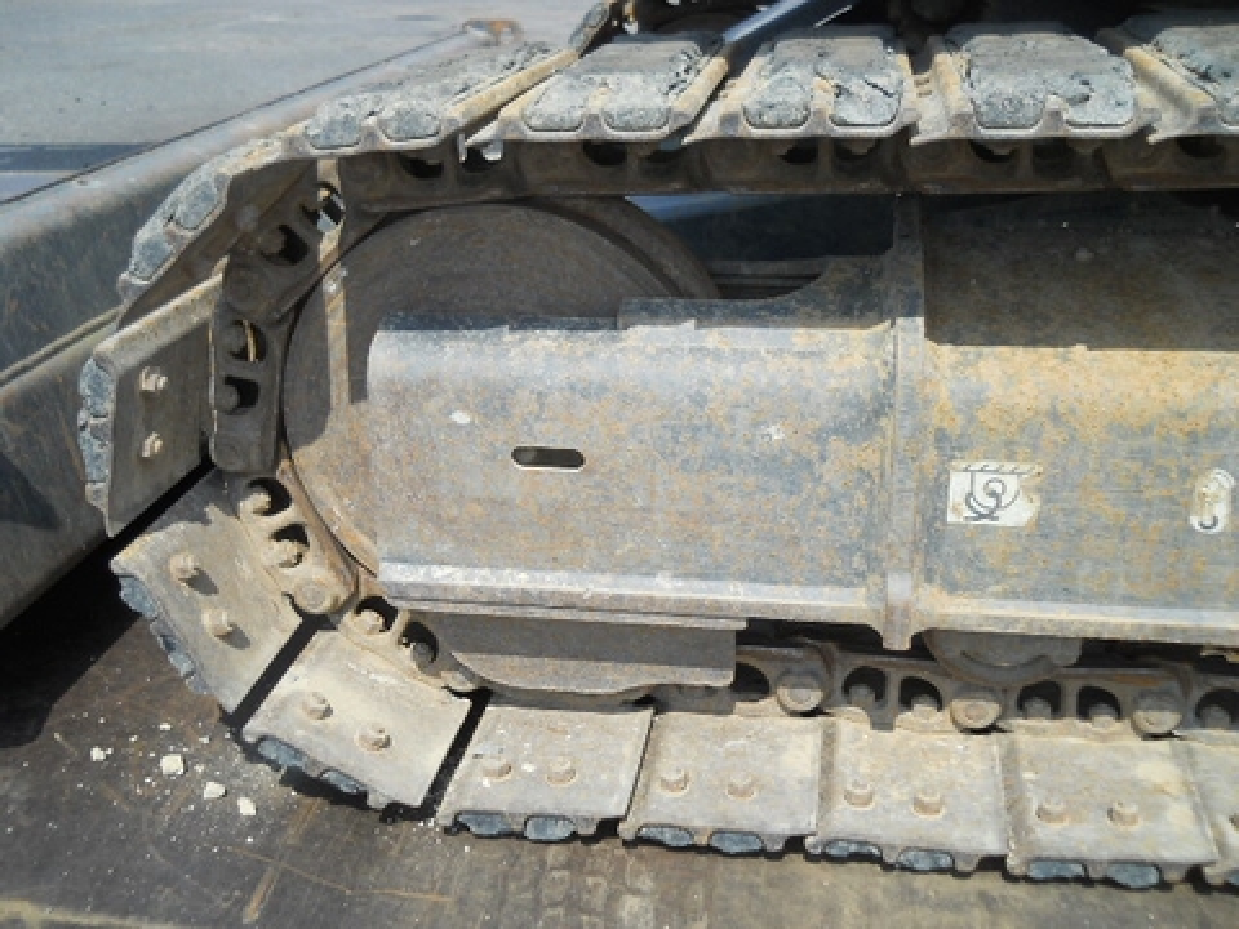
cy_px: 464
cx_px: 620
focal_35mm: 41
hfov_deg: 45.8
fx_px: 1468
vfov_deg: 35.1
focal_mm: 6.72
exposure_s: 1/250
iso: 80
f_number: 5.5
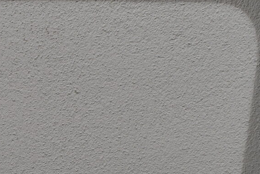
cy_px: 242
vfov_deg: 11.0
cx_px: -36
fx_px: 874
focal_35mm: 121
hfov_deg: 16.4
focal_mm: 18
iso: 250
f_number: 8
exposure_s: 1/60
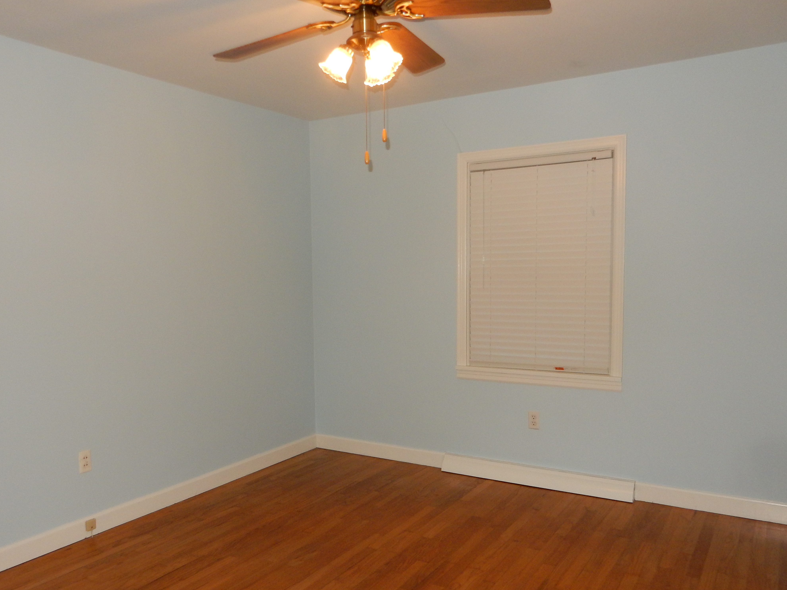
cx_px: 343
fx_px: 659
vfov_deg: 48.2
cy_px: 325
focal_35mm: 29
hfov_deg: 61.4
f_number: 3.7
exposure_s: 1/30
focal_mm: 4.5
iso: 220
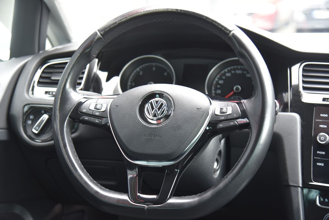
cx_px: 164
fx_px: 594
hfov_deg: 30.9
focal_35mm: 65
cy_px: 110
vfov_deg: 20.9
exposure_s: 1/20
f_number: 4
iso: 500
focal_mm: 65
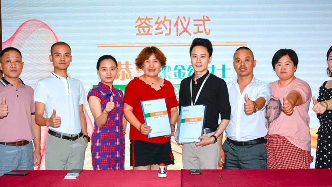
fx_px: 449
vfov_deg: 23.5
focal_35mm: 51
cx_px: 170
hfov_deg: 40.6
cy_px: 113
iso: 250
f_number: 7.1
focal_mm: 24
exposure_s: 1/200
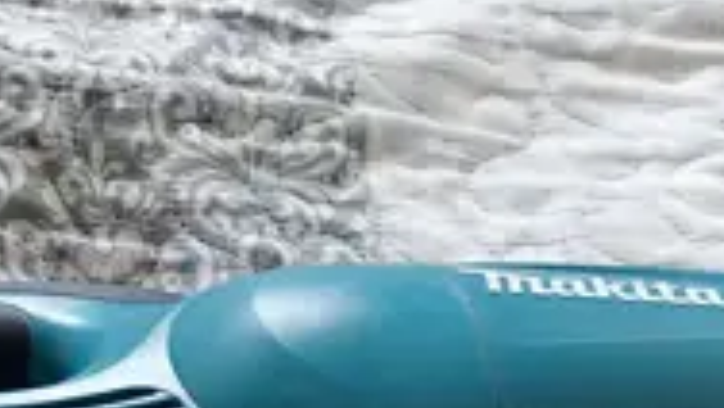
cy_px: 445
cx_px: -73
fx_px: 1594
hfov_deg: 23.9
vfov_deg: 14.3
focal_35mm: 83
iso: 125
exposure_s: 1/50
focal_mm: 8.8
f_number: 2.8
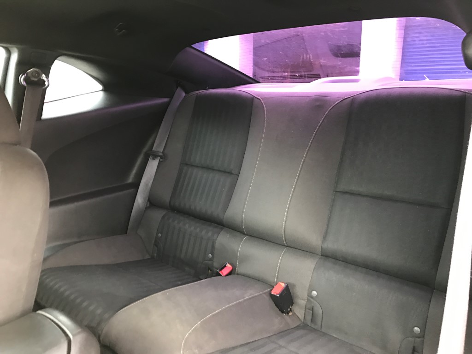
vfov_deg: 49.7
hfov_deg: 63.4
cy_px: 177
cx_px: 236
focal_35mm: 28
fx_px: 382
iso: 64
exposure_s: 1/15
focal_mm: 3.99
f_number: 1.8
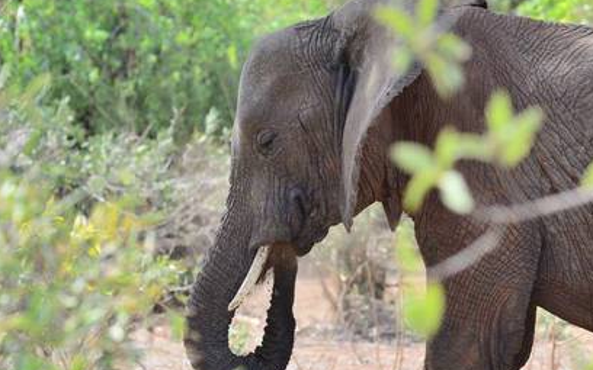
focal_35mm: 550
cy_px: 166
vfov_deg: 2.4
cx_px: 435
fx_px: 8889
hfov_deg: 3.8
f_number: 5.3
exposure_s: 1/400
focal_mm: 210
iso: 280
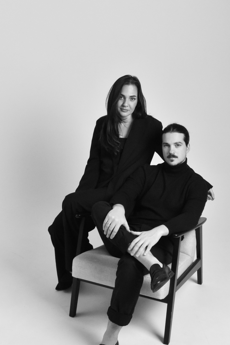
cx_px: 148
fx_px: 441
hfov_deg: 29.1
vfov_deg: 42.7
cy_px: 170
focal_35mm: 46
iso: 3200
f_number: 14
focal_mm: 20
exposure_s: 1/100
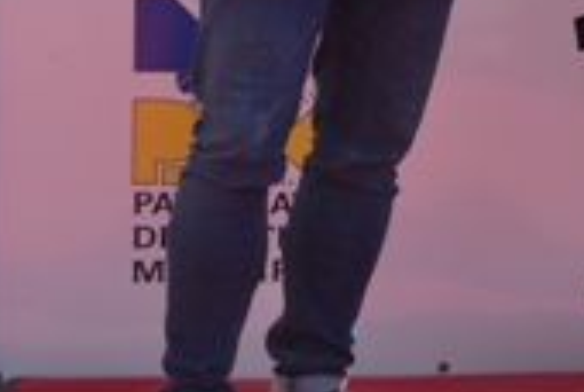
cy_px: -297
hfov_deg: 7.9
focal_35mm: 254
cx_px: 900
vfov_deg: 5.4
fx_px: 4126
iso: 100
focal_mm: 45
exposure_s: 1/200
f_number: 7.1
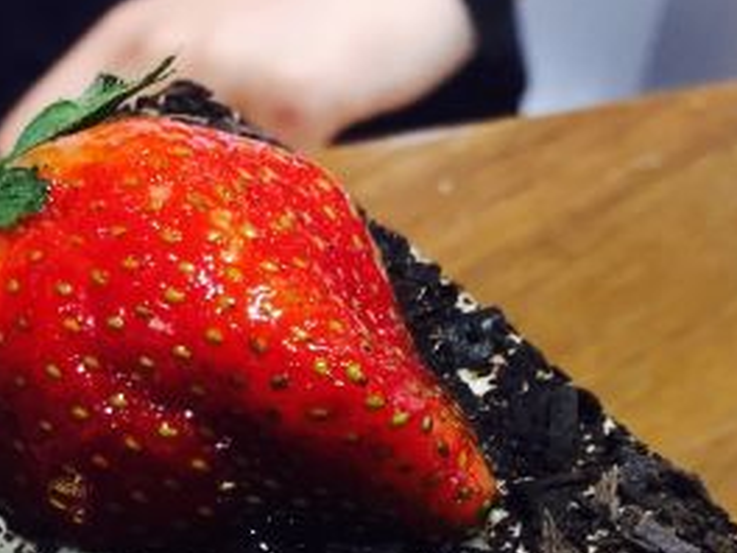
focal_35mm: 77
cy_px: 677
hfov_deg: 25.3
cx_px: 343
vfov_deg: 18.1
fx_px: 1639
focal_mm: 4.15
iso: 160
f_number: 2.2
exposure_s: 1/33
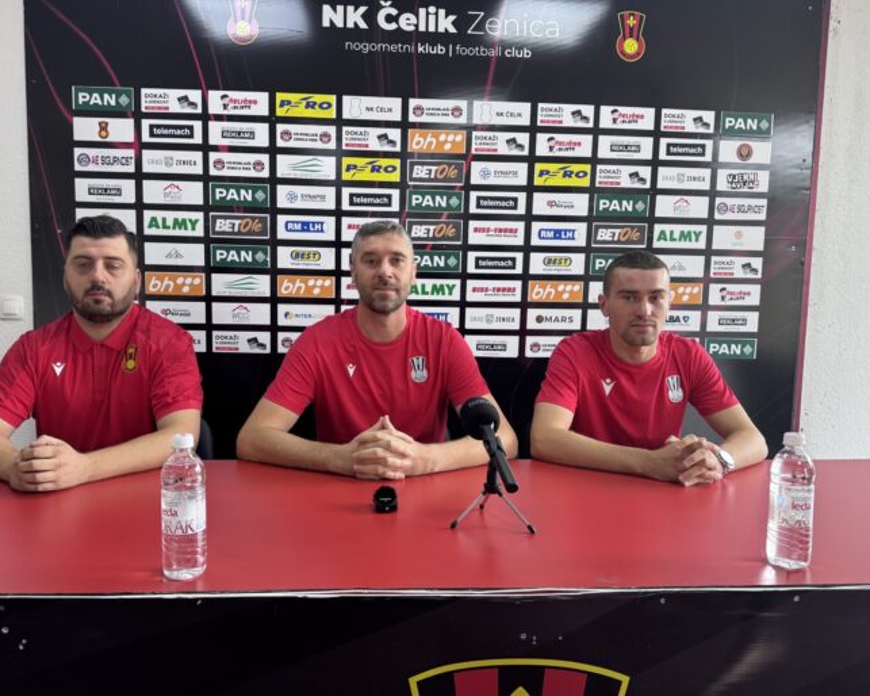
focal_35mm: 28
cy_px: 366
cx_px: 402
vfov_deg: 51.5
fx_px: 721
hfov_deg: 62.1
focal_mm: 6.76
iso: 200
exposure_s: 1/121
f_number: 1.78
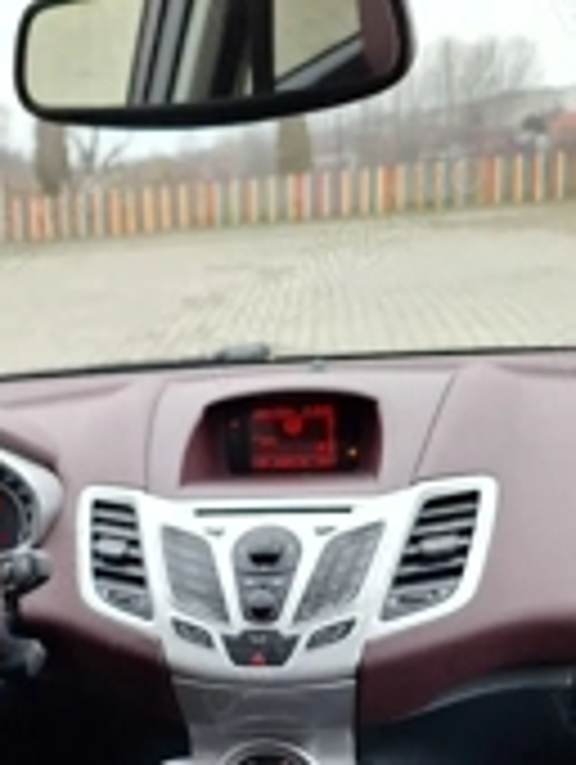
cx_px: 81
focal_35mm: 54
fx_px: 1195
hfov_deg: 26.4
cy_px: 666
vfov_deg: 33.9
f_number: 1.8
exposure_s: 1/185
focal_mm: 5.54
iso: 40
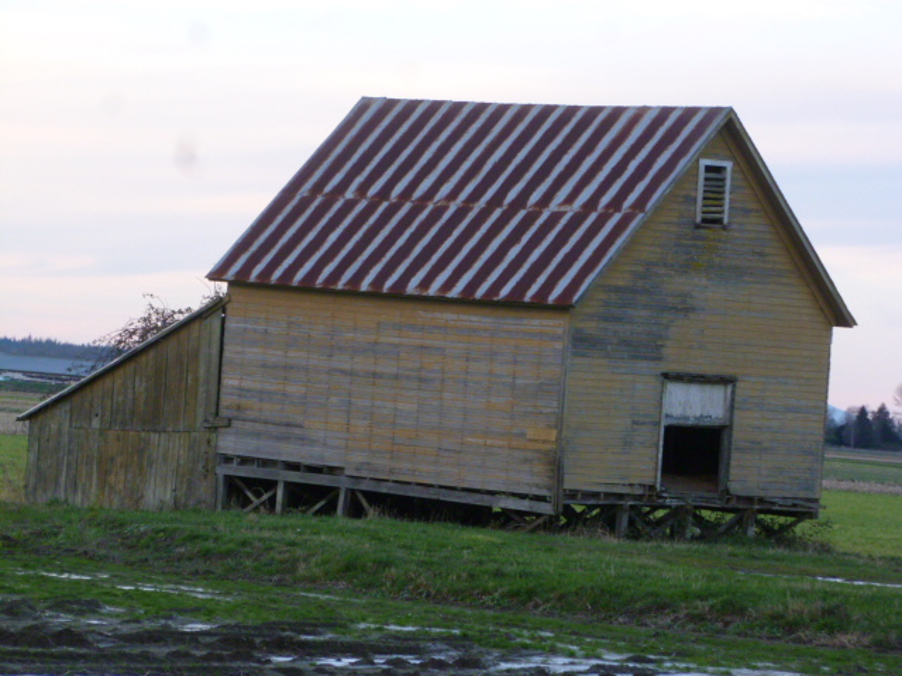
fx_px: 5472
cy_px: 338
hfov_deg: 9.4
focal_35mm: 210
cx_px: 451
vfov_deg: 7.1
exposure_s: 1/60
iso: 400
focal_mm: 37.4
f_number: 5.8
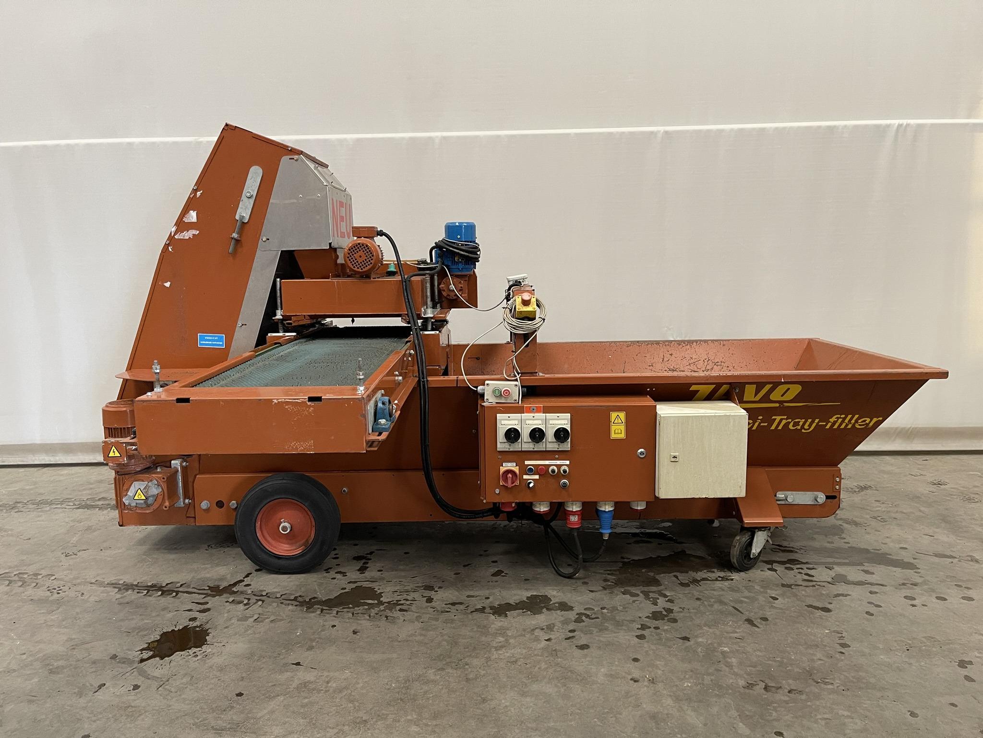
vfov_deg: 54.9
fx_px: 710
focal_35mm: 25
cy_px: 369
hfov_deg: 69.4
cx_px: 492
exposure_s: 1/60
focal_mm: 5.1
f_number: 1.6
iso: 200
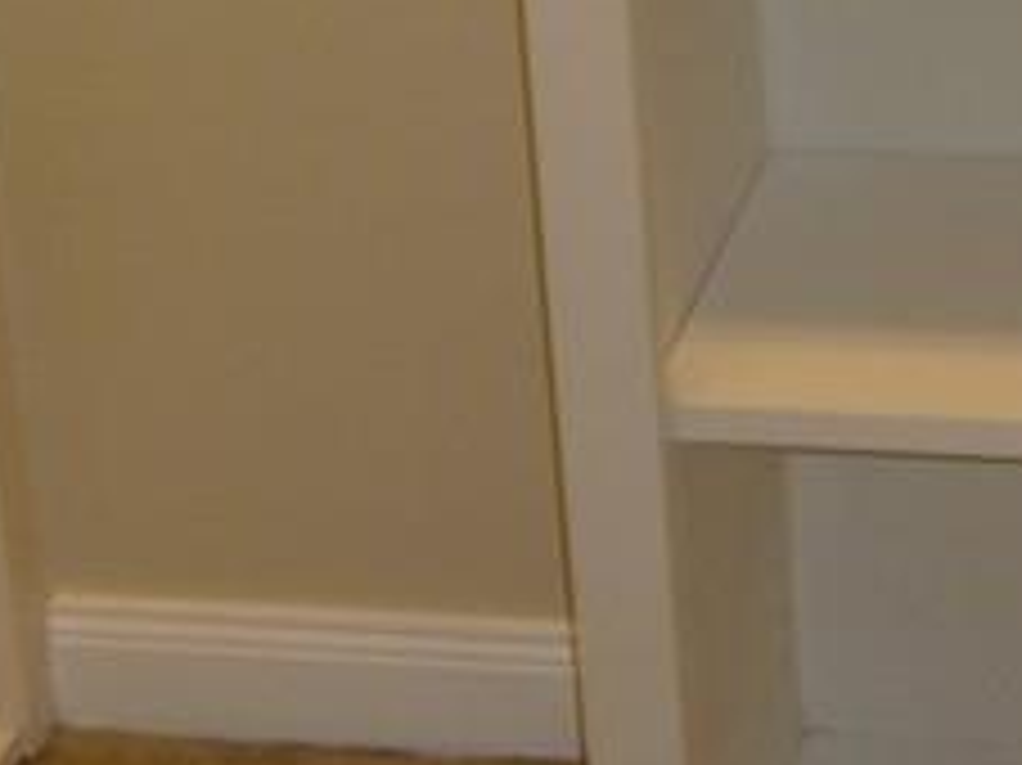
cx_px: 1090
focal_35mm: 131
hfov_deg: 14.7
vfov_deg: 10.9
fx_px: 3866
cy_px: -378
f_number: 3.3
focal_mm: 5.2
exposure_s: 1/30
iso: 100
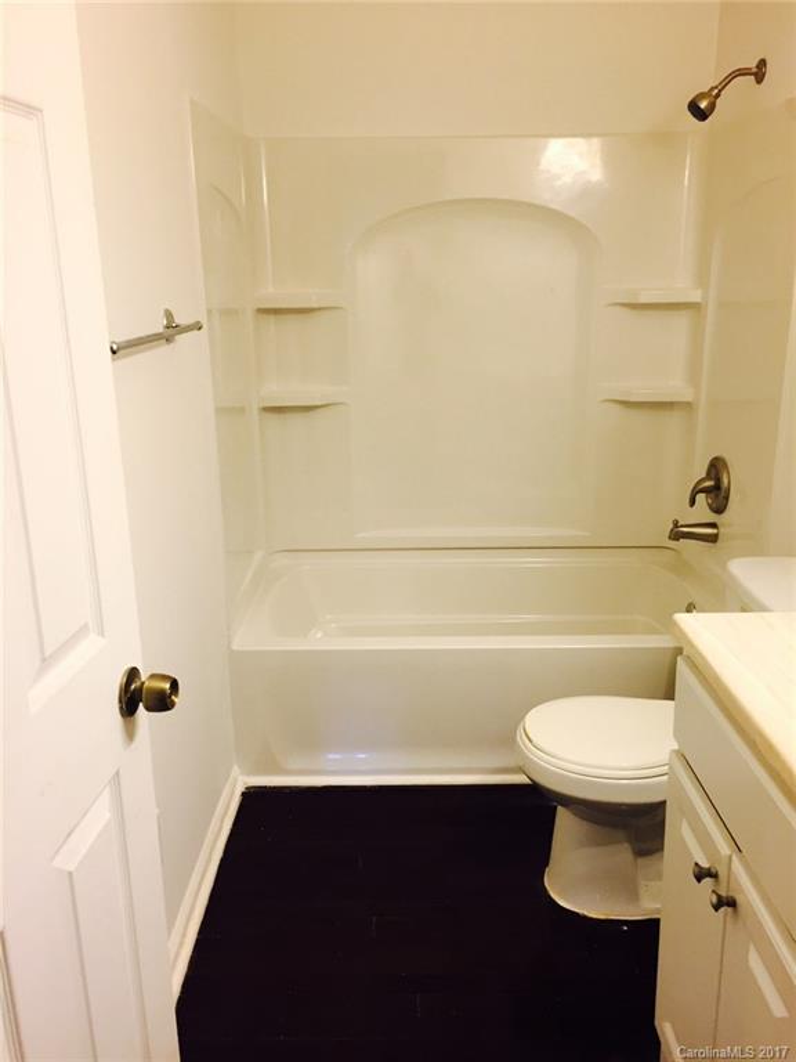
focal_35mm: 29
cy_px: 531
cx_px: 398
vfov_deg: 61.7
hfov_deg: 48.2
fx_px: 889
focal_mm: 4.15
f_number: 2.2
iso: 64
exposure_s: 1/30
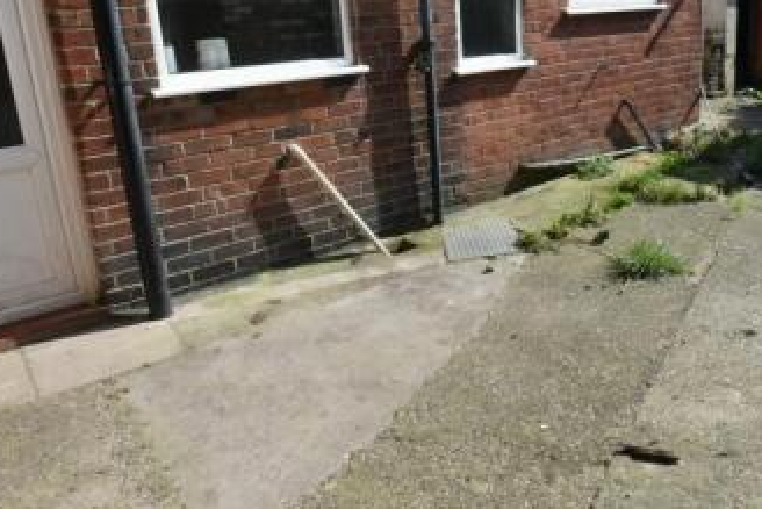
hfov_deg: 59.6
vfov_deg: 43.0
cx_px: 540
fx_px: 635
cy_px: 169
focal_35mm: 30
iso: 100
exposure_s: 1/200
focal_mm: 10
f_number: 7.1
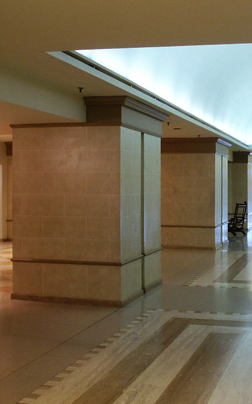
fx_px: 550
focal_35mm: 50
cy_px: 202
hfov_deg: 25.7
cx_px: 171
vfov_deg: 40.3
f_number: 3
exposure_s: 1/15
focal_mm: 7.18
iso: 200
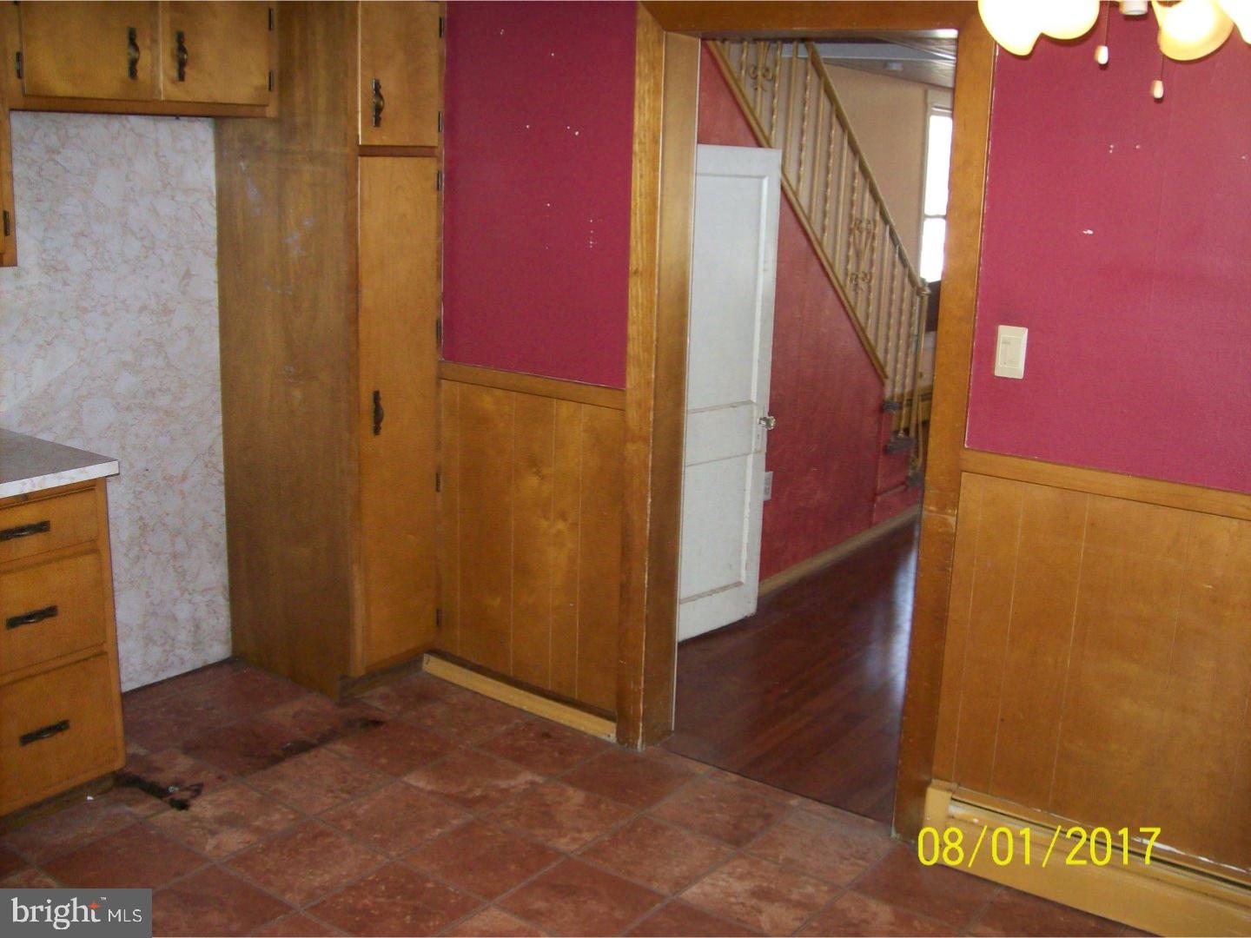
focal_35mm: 36
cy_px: 469
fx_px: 1301
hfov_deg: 51.4
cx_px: 626
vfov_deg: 39.7
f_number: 2.7
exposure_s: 1/64
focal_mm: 6
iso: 200
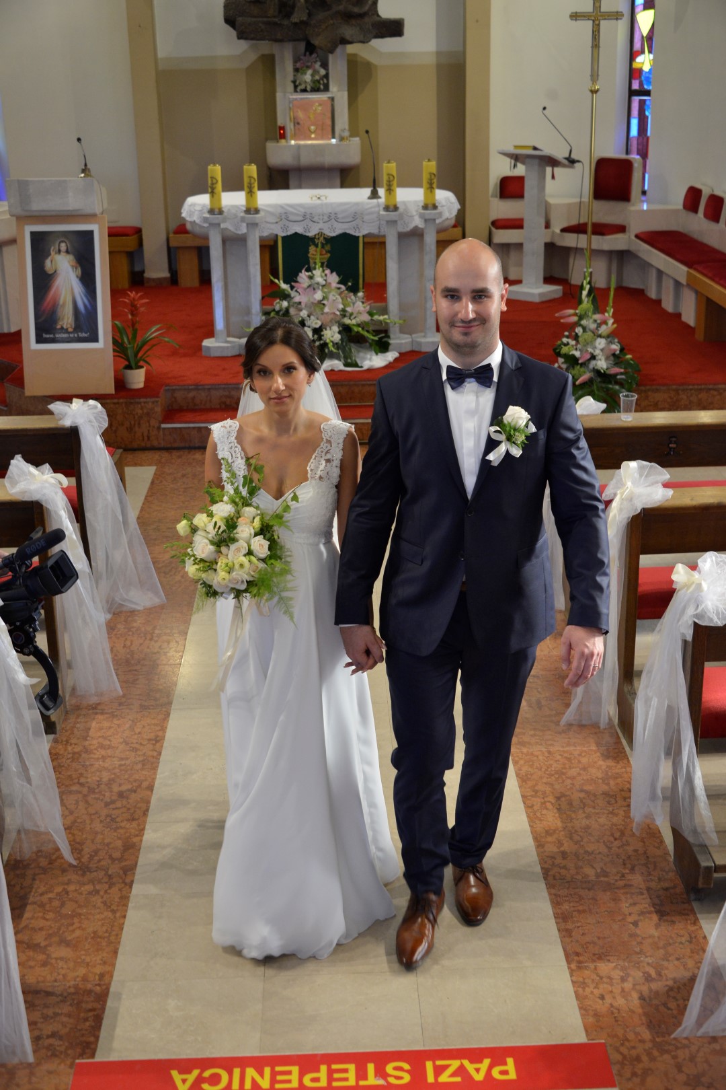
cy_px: 545
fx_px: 1361
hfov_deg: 29.9
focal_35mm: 45
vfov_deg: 43.6
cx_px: 363
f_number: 4.5
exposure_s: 1/125
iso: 2000
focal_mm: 45
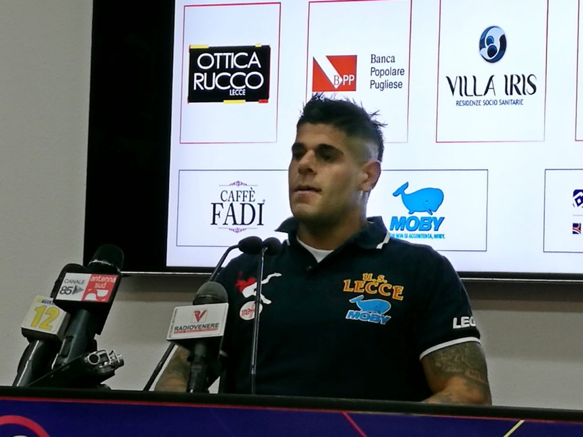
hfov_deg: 18.2
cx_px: 292
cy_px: 218
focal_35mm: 108
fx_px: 1819
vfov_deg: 13.7
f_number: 2.2
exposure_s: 1/50
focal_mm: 4.5
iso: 100
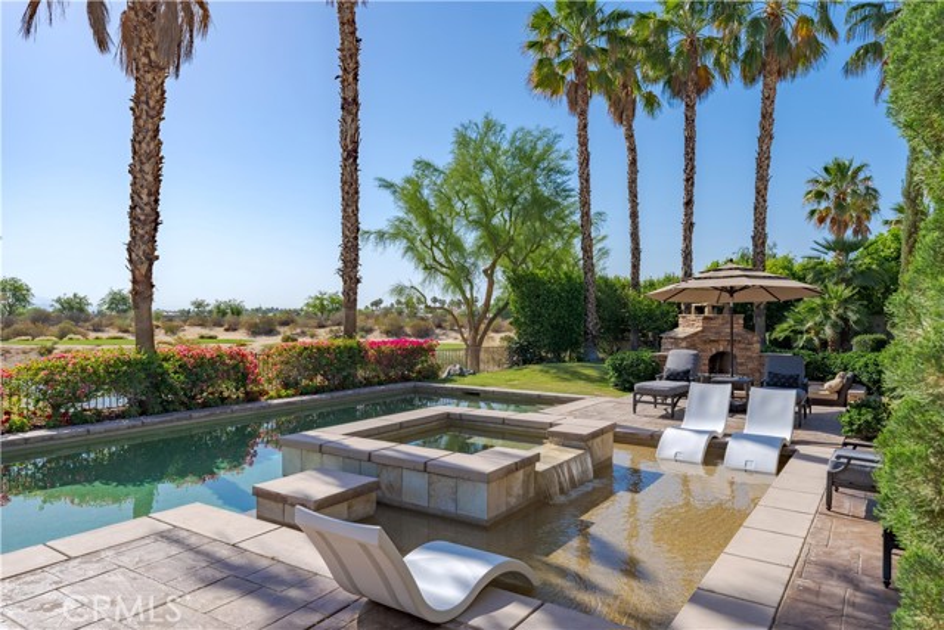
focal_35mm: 24
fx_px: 629
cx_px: 472
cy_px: 315
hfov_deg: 73.7
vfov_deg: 53.2
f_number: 10
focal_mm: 24
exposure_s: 1/1600
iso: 100
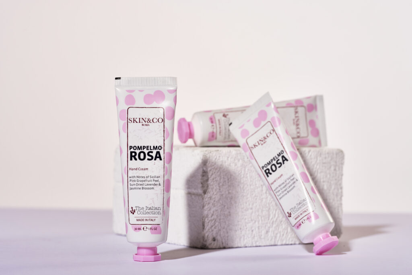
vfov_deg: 13.0
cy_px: 138
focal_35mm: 105
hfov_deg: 19.5
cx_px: 206
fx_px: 1202
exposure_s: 1/160
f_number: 11
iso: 200
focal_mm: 105
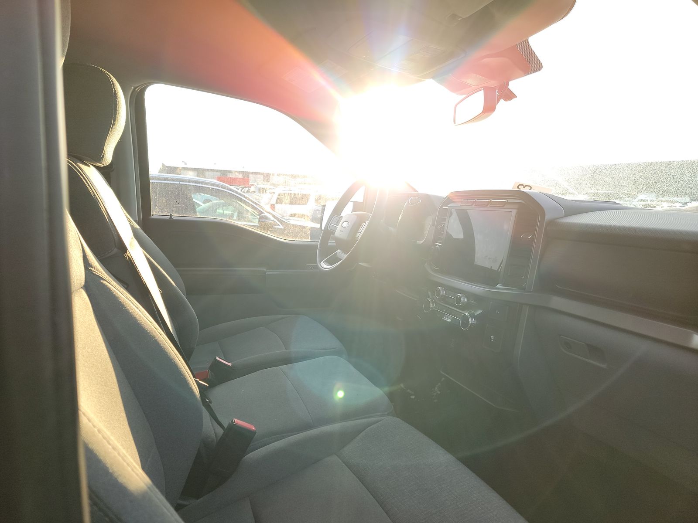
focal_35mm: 24
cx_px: 349
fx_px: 484
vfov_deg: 56.8
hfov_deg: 71.6
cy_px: 262
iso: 59
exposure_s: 1/119
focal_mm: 6.7
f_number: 1.8
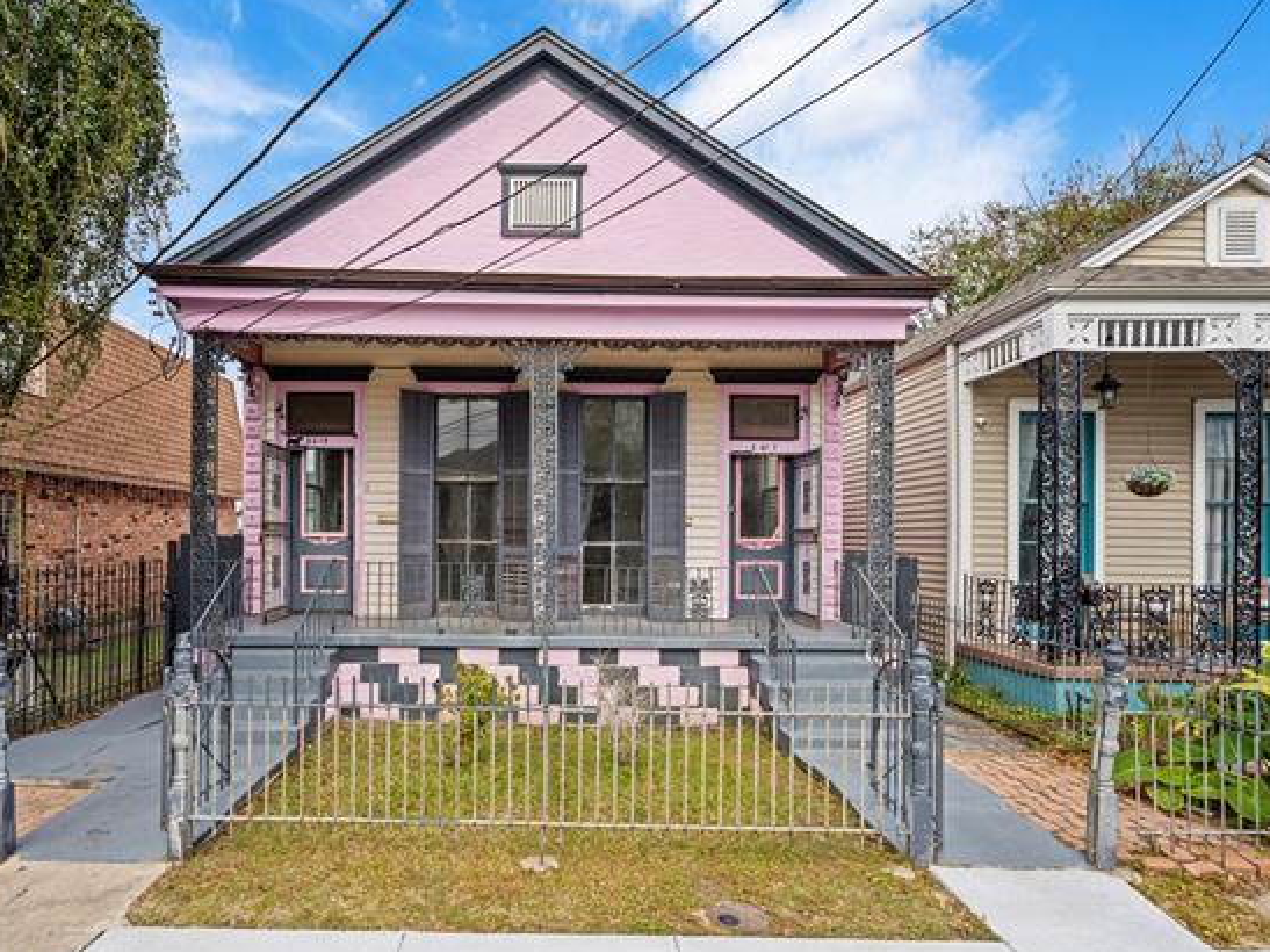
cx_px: 534
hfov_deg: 87.1
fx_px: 660
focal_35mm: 18
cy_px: 471
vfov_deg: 71.6
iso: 100
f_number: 8
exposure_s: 1/30
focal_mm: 16
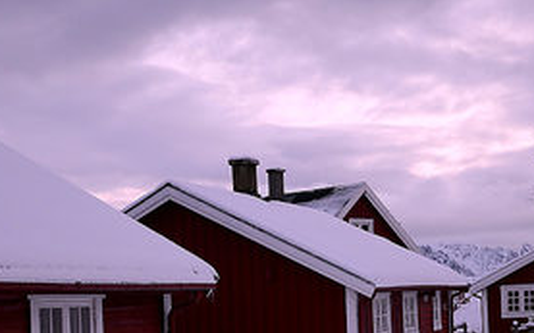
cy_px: 337
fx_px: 1222
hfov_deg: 24.6
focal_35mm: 84
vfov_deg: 15.3
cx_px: 335
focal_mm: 38
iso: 400
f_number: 4.2
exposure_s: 1/100
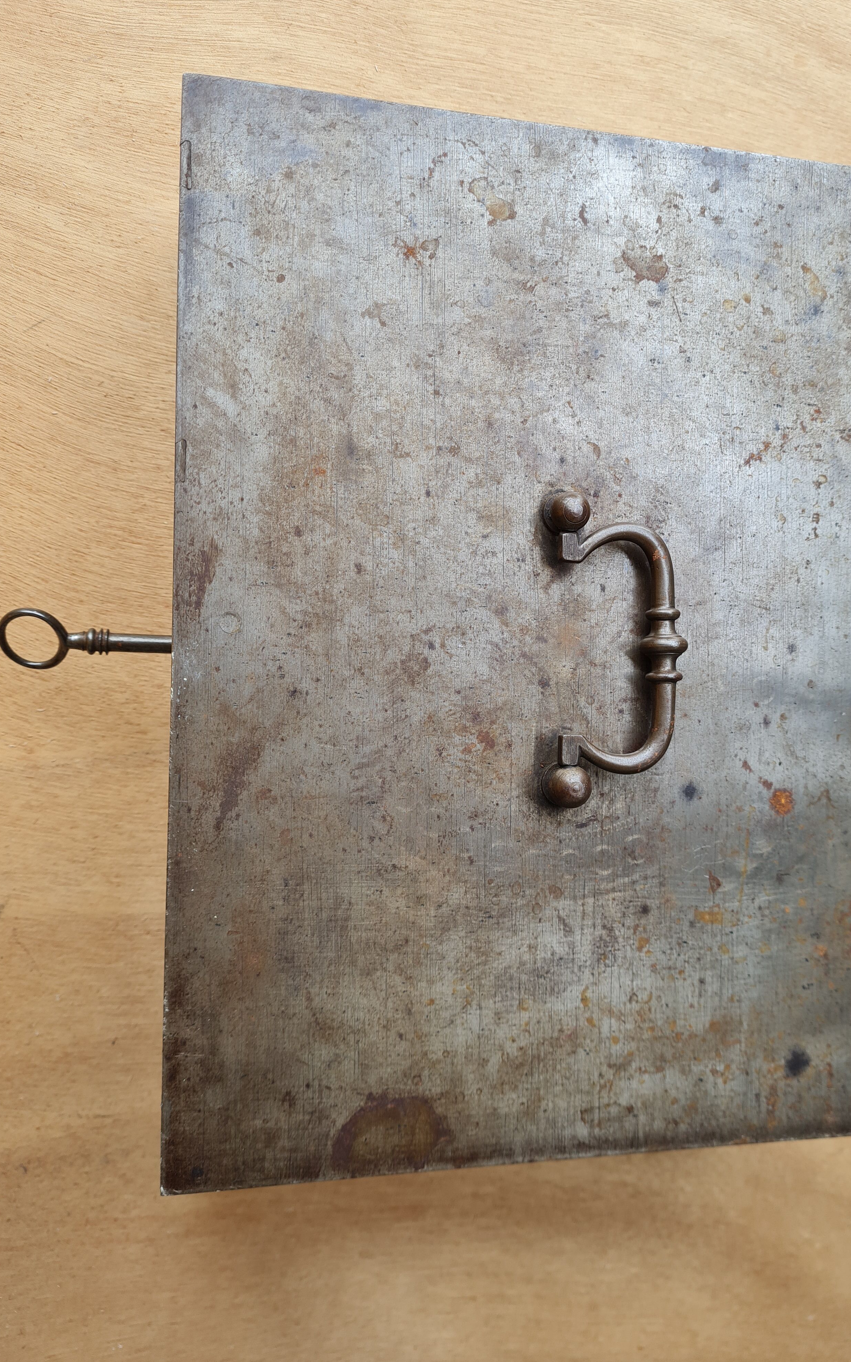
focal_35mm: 28
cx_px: 492
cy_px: 689
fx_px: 1039
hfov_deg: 44.4
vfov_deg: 66.5
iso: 50
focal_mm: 5.4
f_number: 1.8
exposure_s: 1/179
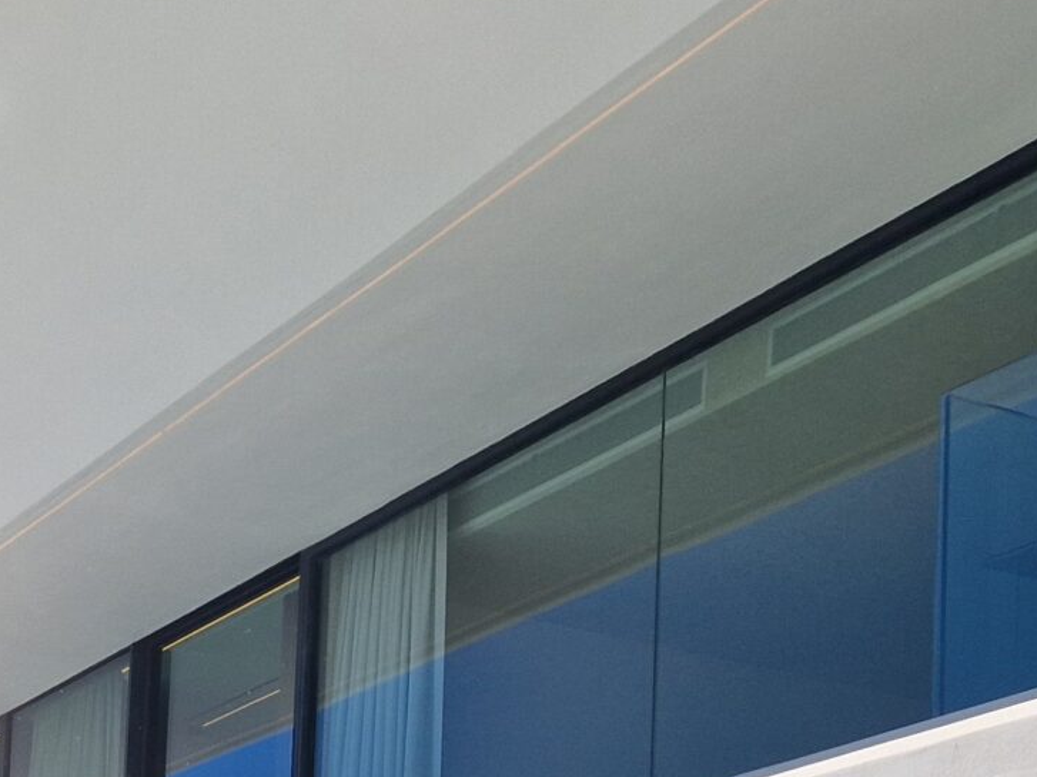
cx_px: 130
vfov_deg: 16.9
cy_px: 1062
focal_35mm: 81
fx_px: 2426
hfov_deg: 23.6
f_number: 1.8
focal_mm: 5.4
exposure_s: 1/3088
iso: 50
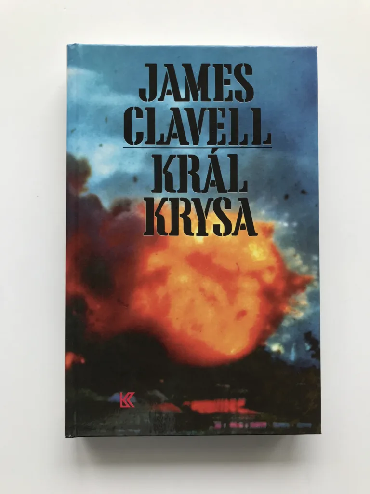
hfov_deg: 49.7
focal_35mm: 28
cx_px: 185
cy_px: 247
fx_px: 399
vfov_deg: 63.4
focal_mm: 3.99
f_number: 1.8
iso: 32
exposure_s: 1/100
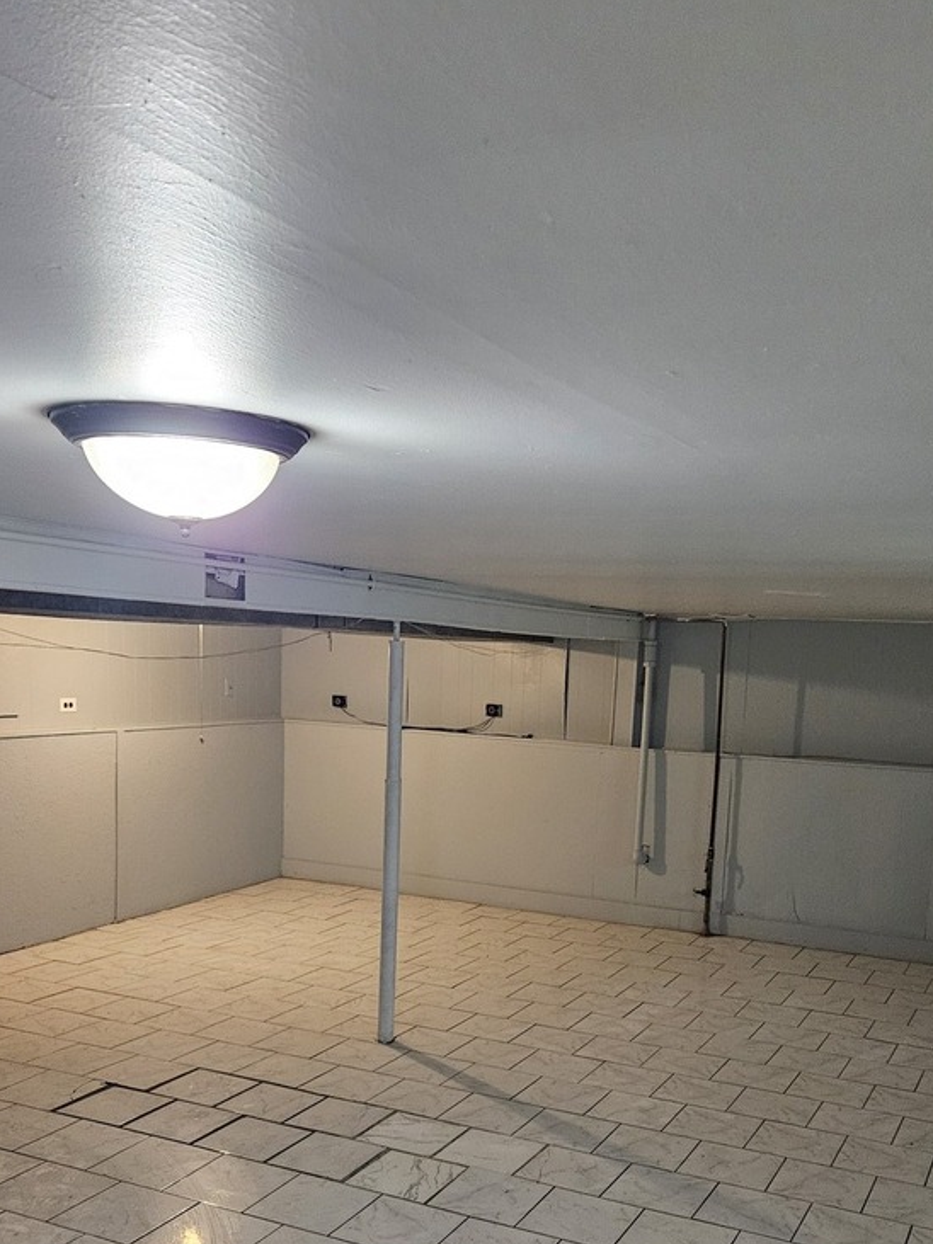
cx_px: 565
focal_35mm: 34
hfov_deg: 41.6
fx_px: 1222
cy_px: 847
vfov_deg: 52.7
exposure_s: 1/120
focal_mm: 5.4
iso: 1000
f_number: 1.8
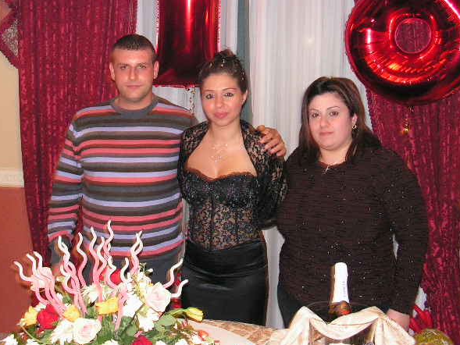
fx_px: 665
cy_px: 169
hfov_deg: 38.2
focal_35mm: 50
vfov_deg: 29.1
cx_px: 215
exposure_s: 1/40
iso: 200
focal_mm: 7.8
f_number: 3.2
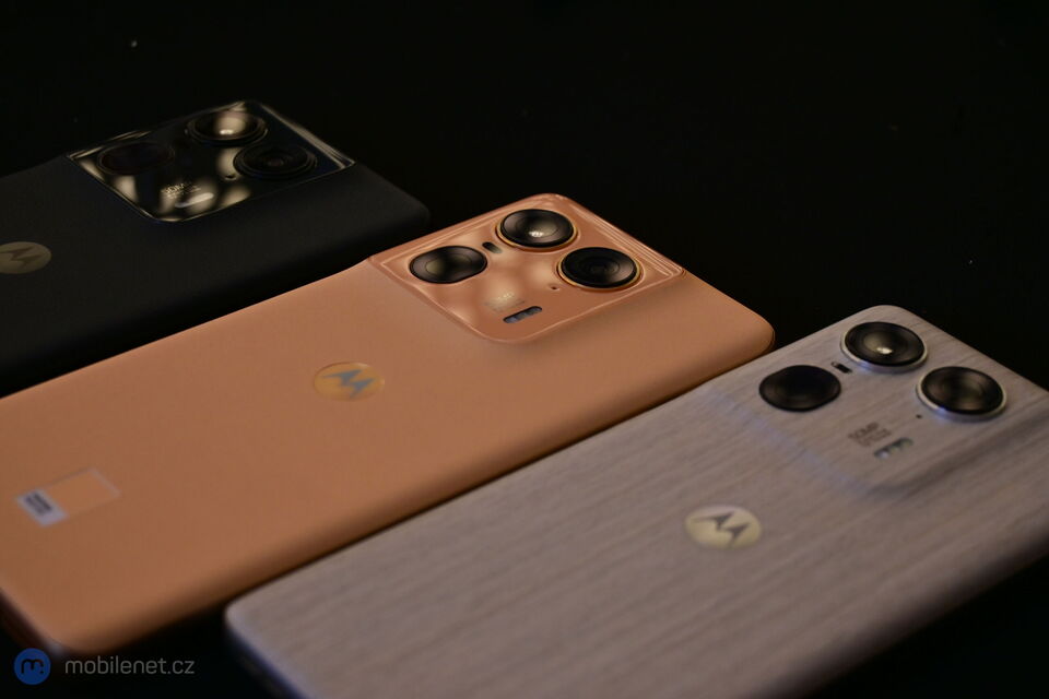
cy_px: 350
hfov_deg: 28.1
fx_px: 2098
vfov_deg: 18.9
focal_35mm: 72
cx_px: 524
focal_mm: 48
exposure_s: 1/80
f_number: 6
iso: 400
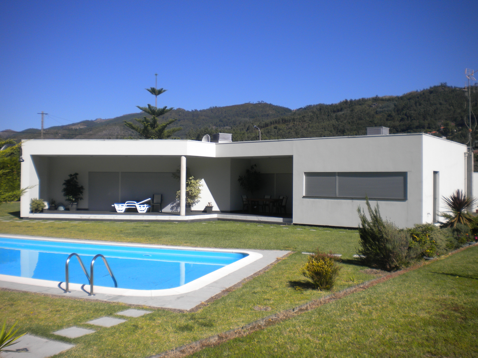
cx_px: 239
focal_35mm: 35
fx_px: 483
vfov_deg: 40.7
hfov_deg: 52.6
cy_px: 179
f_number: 4.6
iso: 80
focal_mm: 6.3
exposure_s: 1/864
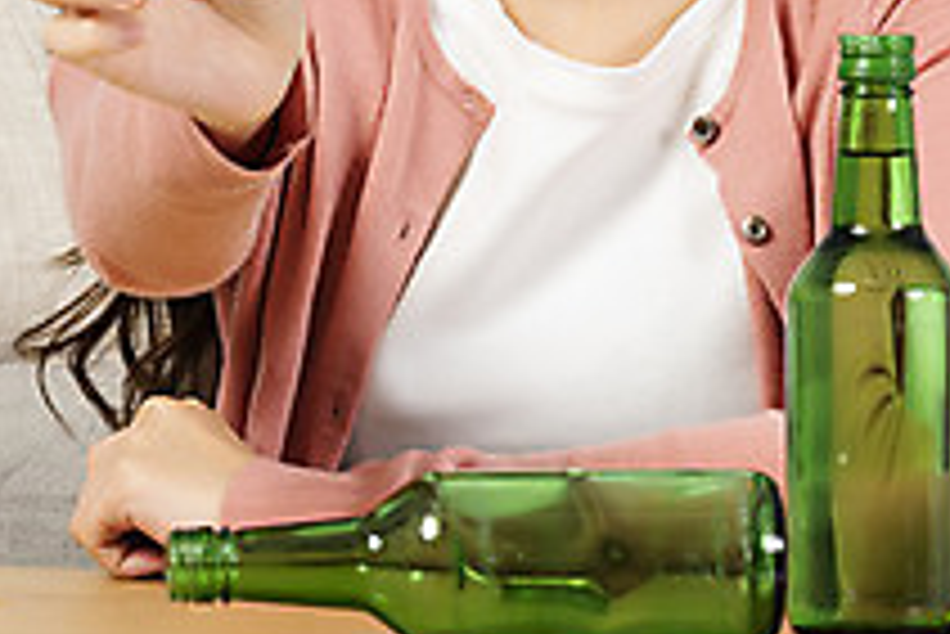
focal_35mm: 526
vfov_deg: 2.6
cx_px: 295
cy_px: -58
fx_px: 13890
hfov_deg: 3.9
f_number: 11
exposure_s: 1/125
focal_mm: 185
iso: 100
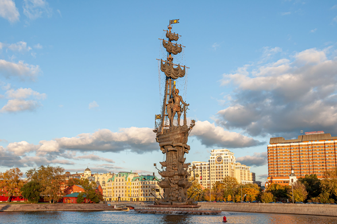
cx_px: 168
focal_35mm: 39
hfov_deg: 49.6
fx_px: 365
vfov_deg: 34.1
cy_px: 112
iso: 200
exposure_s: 1/250
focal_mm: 26
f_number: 9
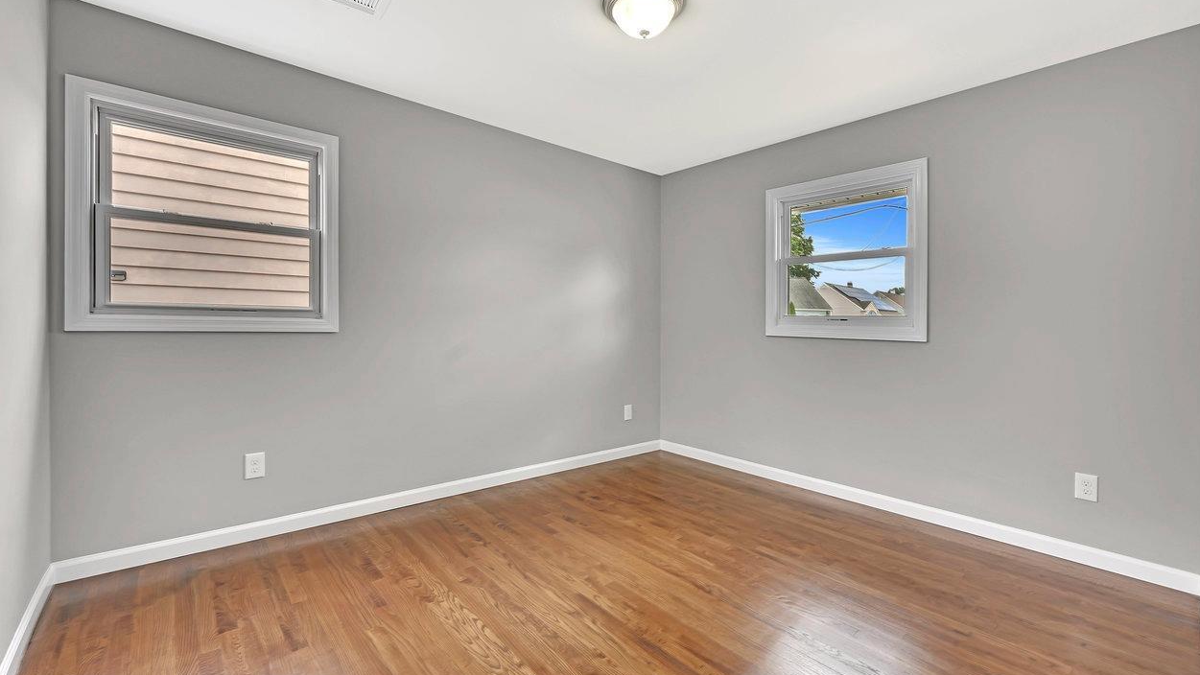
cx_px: 606
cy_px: 337
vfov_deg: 68.3
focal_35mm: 16
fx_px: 498
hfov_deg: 100.6
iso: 500
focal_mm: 14.6
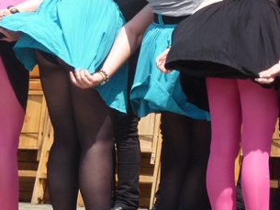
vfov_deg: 4.2
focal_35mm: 358
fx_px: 2897
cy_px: 37
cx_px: 108
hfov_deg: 5.5
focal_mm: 29.9
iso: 160
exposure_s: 1/500
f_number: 4.5
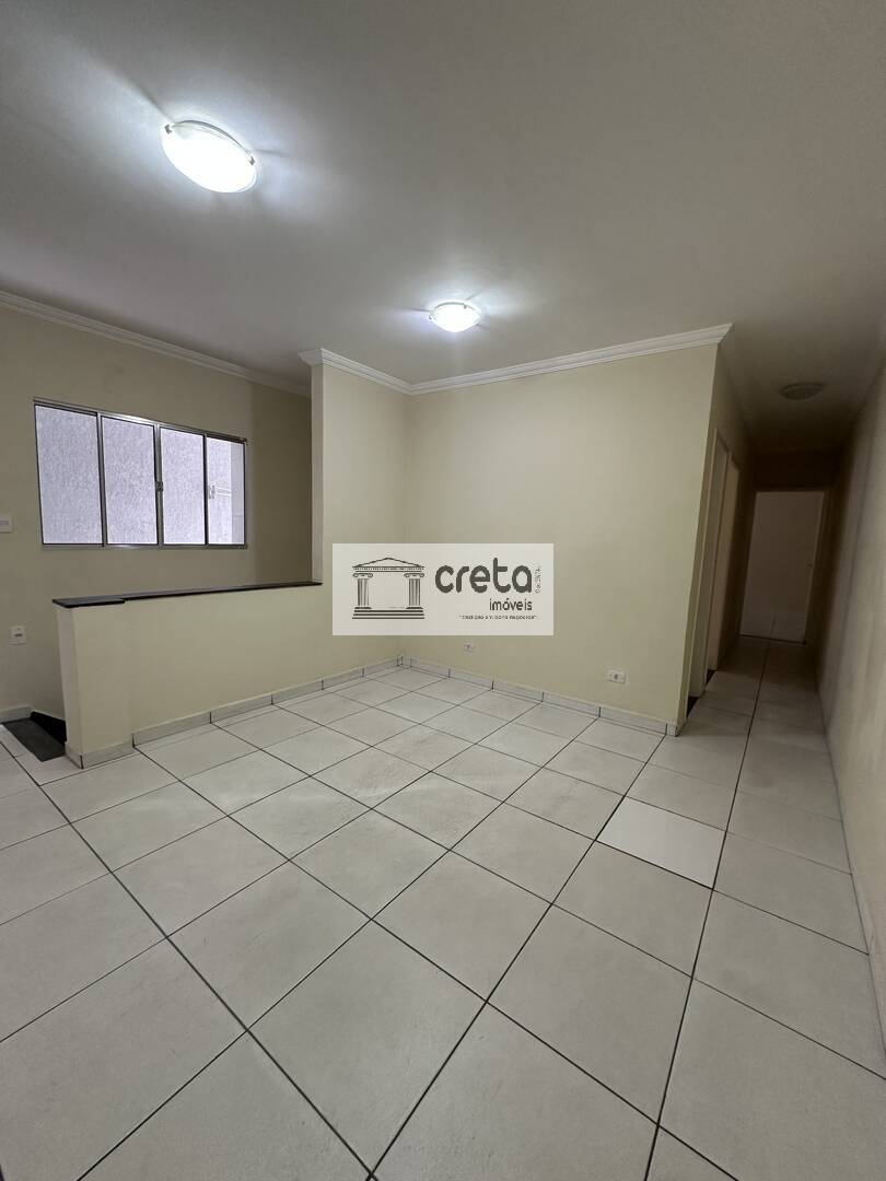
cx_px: 443
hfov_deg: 85.7
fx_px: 478
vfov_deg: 102.1
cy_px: 590
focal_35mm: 14
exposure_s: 1/60
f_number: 2.2
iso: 200
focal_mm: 2.22
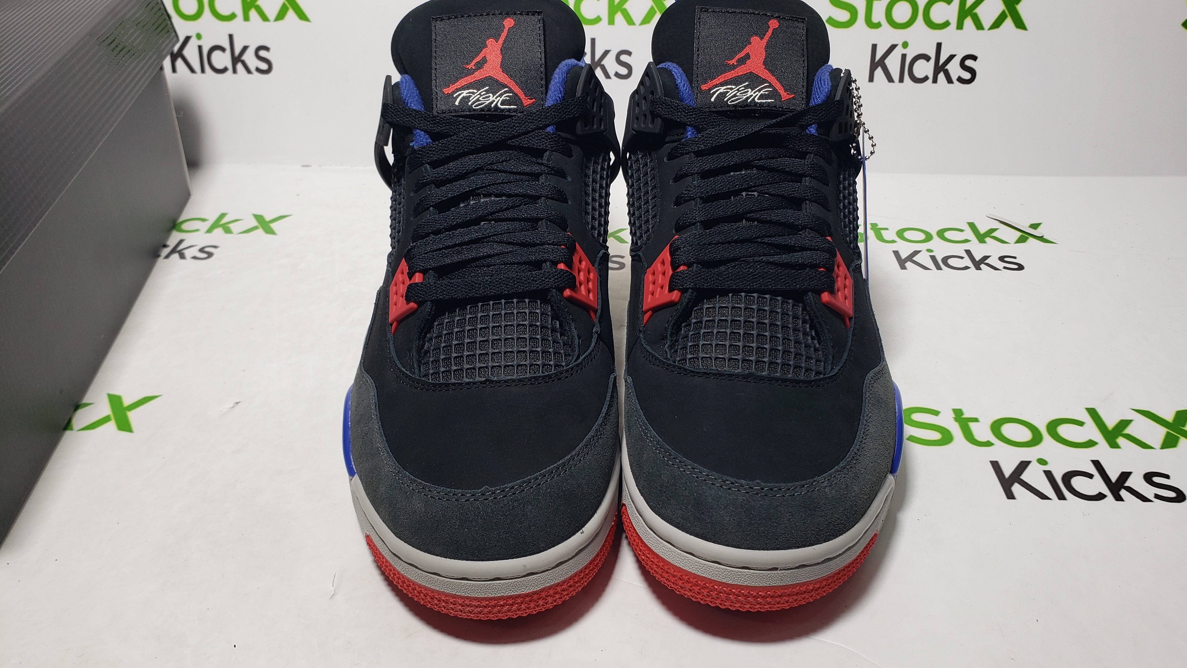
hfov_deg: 66.1
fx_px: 913
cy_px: 343
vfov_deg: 40.2
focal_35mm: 29
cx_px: 604
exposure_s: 1/160
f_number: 2.4
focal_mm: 4.3
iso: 50
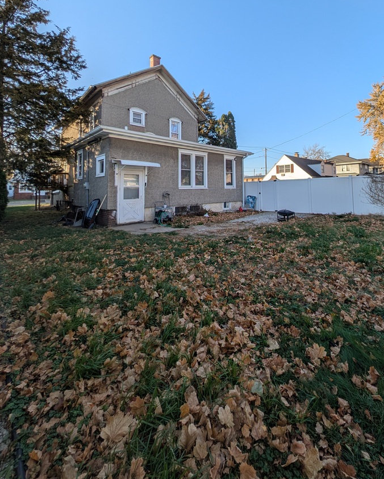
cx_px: 217
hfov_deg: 83.7
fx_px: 213
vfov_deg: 94.4
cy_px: 174
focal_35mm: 15
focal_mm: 2.23
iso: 38
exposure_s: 1/747
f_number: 1.95
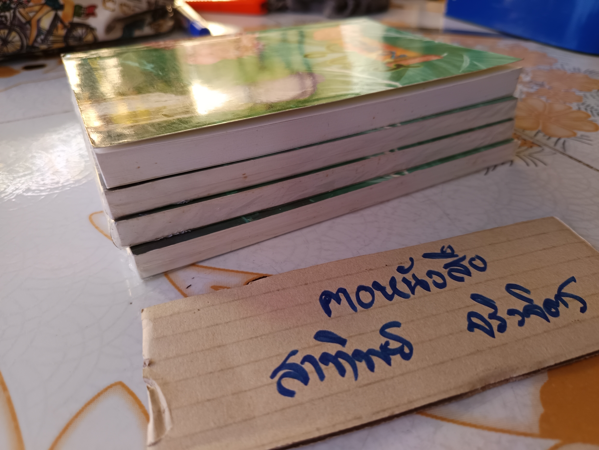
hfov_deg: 71.6
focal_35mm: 24
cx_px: 300
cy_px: 225
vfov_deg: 56.8
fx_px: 415
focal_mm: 5.31
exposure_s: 1/50
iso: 213
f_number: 1.7
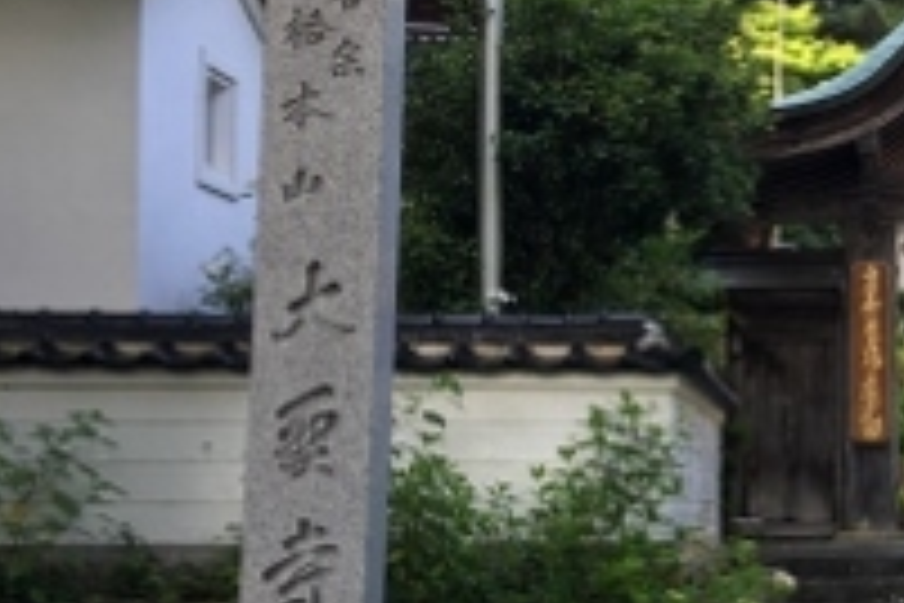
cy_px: 385
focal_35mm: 75
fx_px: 1883
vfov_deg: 18.1
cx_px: 1012
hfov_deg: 25.0
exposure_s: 1/120
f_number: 2.2
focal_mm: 4.15
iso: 25
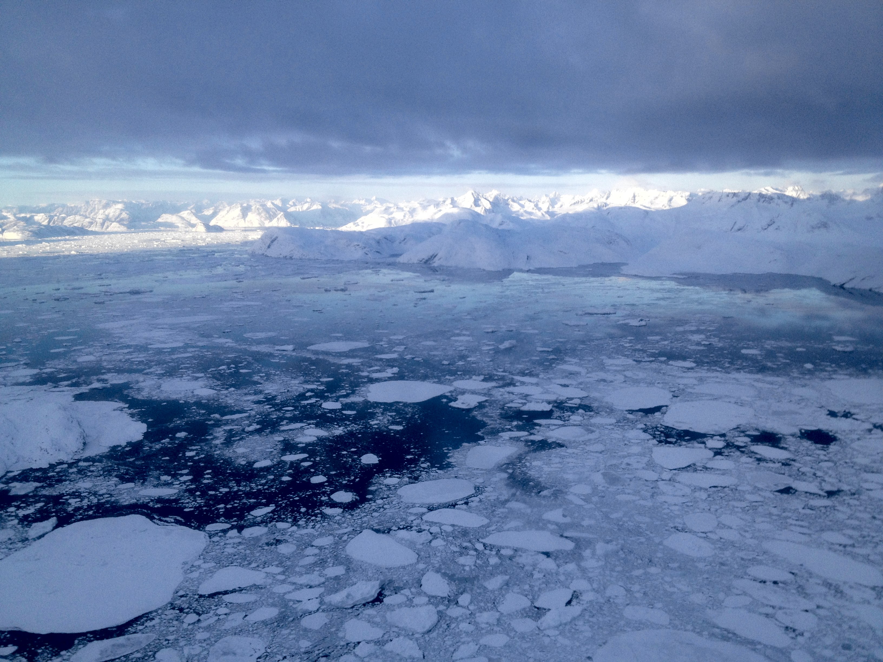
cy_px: 331
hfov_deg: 52.6
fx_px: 893
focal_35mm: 35
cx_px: 442
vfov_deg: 40.7
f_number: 2.4
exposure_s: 1/511
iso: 50
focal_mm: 4.28
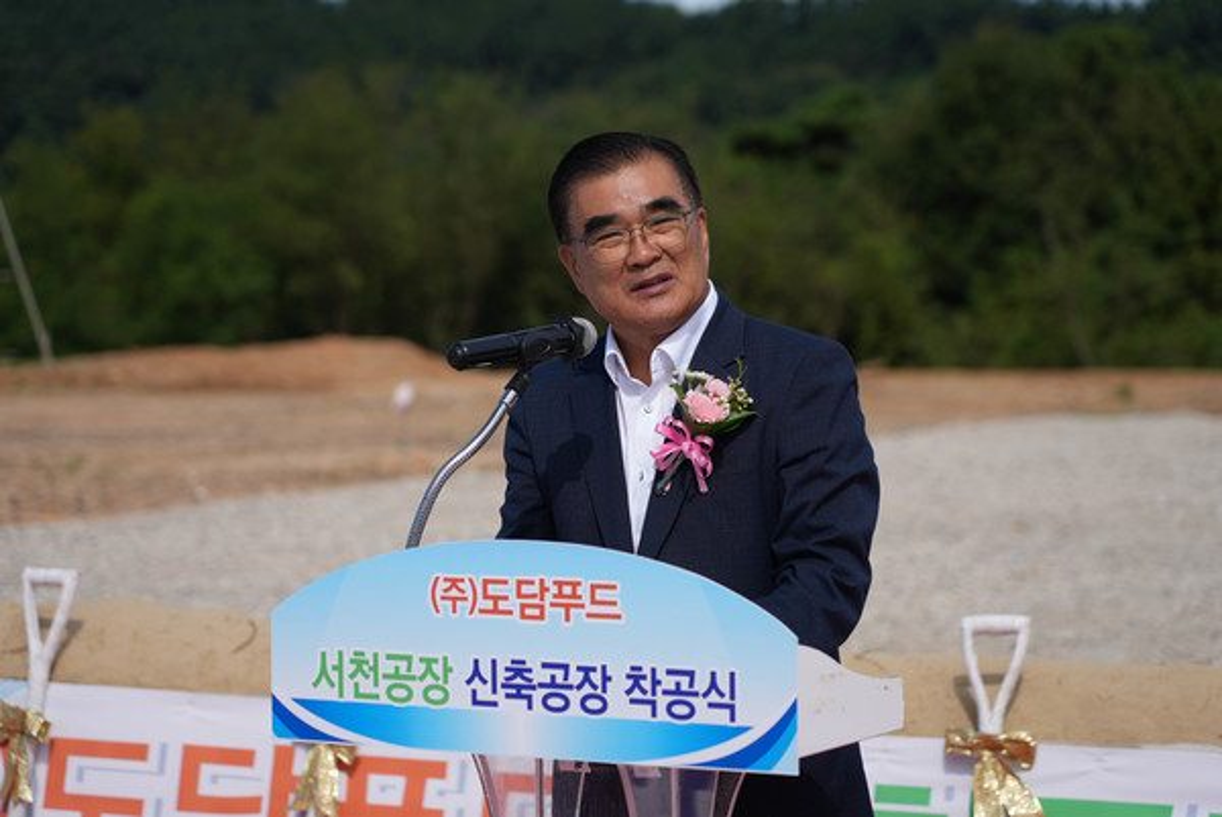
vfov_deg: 13.1
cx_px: 611
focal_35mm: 105
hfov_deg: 19.4
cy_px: 408
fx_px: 3567
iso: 100
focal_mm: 105
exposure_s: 1/1250
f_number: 4
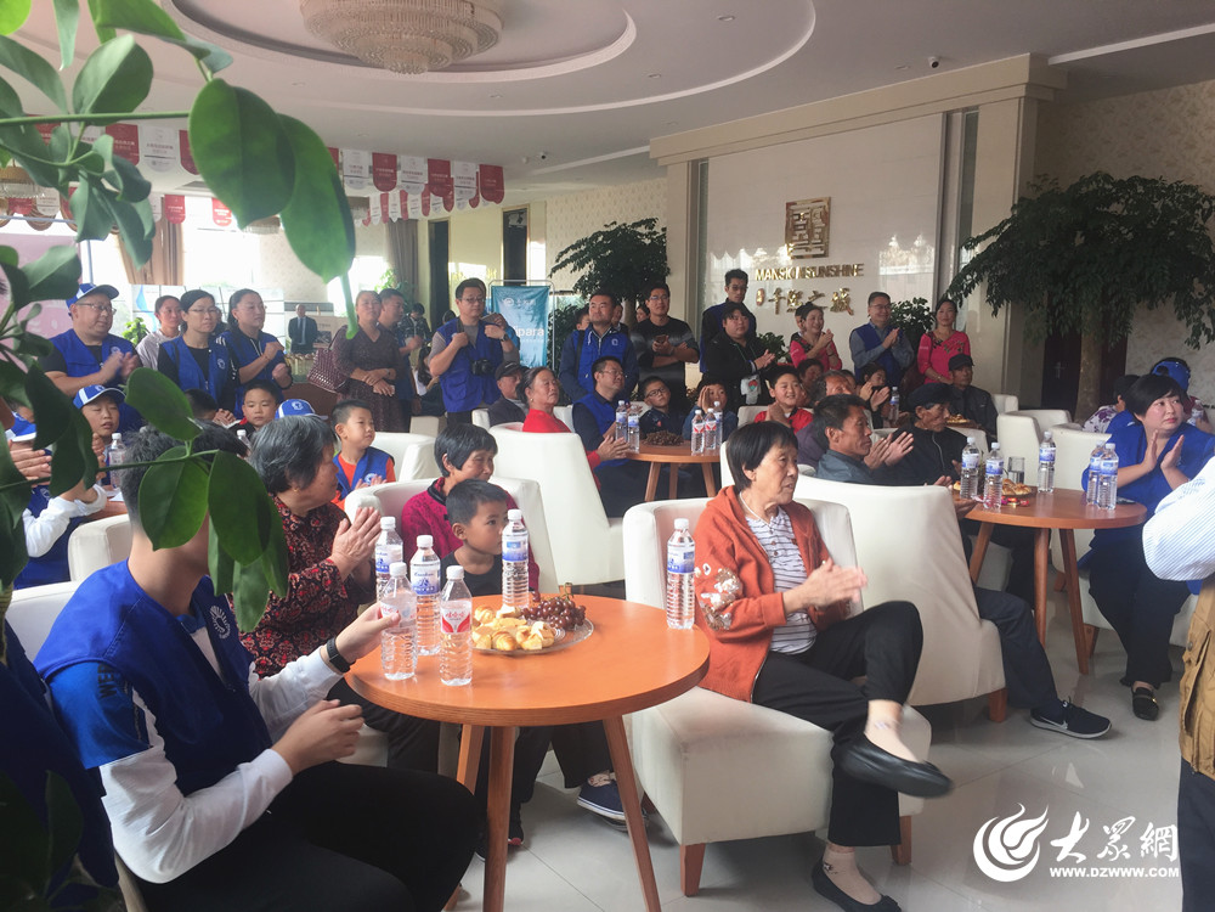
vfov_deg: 48.2
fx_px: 1018
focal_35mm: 29
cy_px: 456
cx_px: 608
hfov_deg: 61.7
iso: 32
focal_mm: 4.15
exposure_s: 1/60
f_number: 2.2
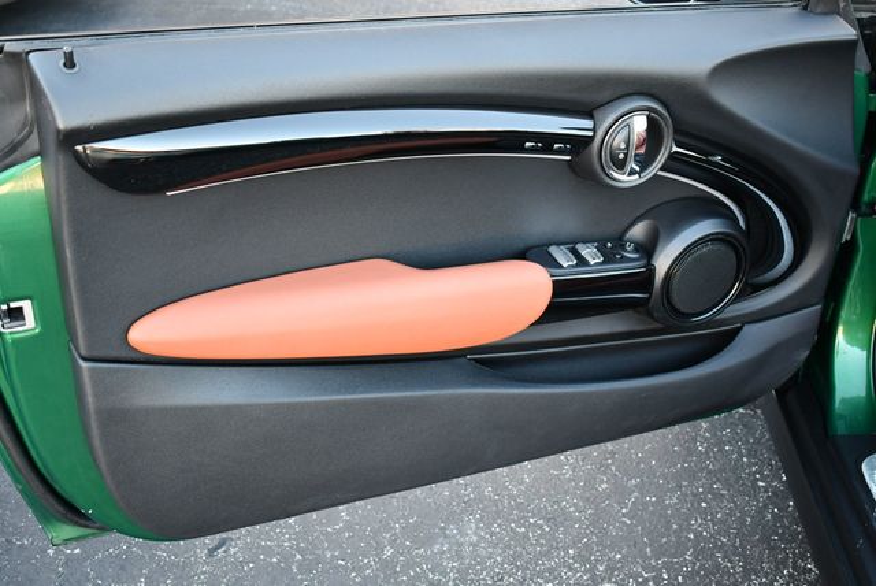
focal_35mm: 46
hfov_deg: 42.7
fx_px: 1120
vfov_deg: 29.3
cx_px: 438
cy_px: 293
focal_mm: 23
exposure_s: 1/160
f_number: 3.8
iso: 800
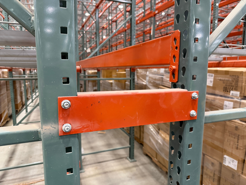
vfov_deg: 56.8
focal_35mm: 24
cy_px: 92
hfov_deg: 71.6
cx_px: 123
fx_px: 171
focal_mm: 6.76
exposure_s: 1/60
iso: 500
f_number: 1.78
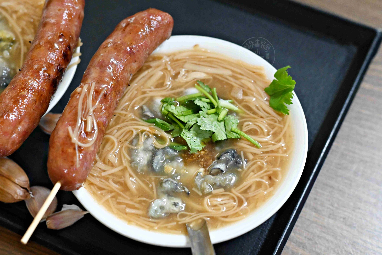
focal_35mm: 75
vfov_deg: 18.2
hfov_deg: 27.0
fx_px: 796
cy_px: 128
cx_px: 191
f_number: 3.2
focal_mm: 50
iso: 3600
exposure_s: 1/200
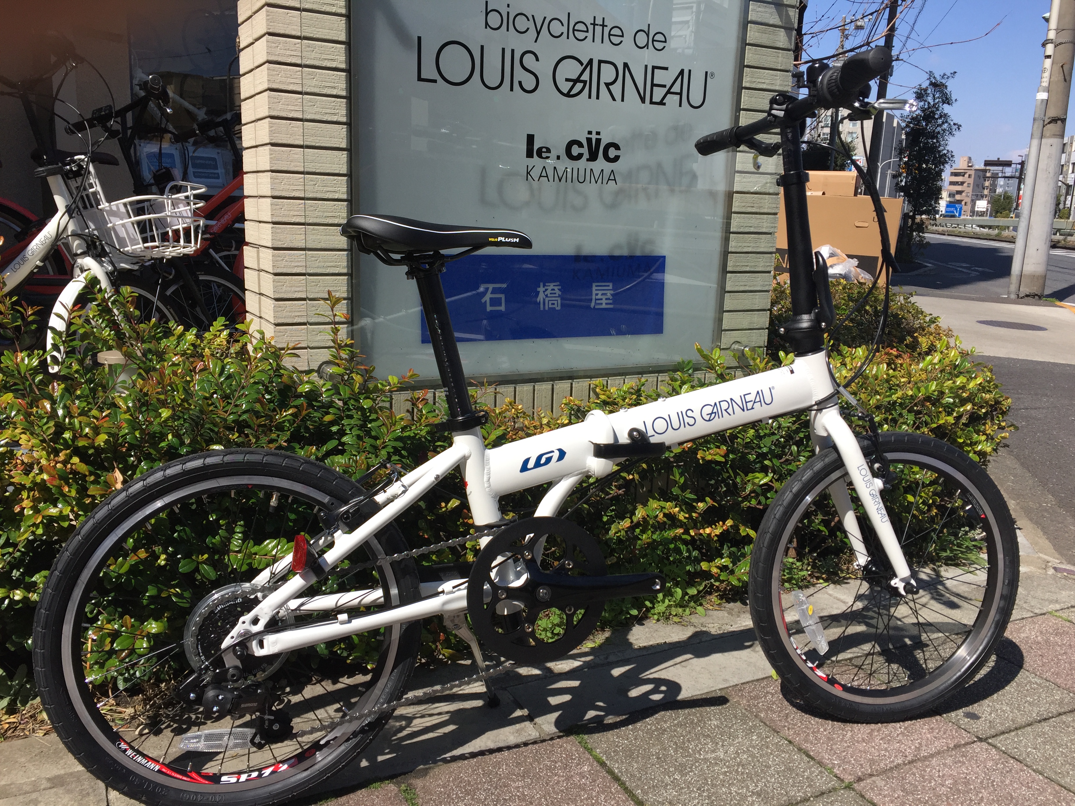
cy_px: 403
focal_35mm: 29
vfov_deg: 48.2
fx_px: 901
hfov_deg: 61.7
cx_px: 538
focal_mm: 4.15
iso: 32
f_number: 2.2
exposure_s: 1/1980
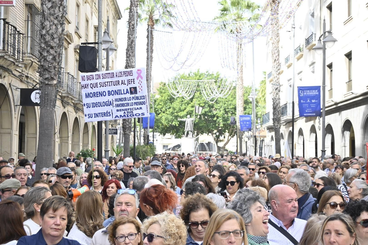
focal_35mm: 54
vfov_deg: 25.1
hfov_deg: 36.9
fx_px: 552
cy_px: 122
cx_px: 184
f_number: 5.3
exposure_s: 1/400
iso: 400
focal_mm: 36
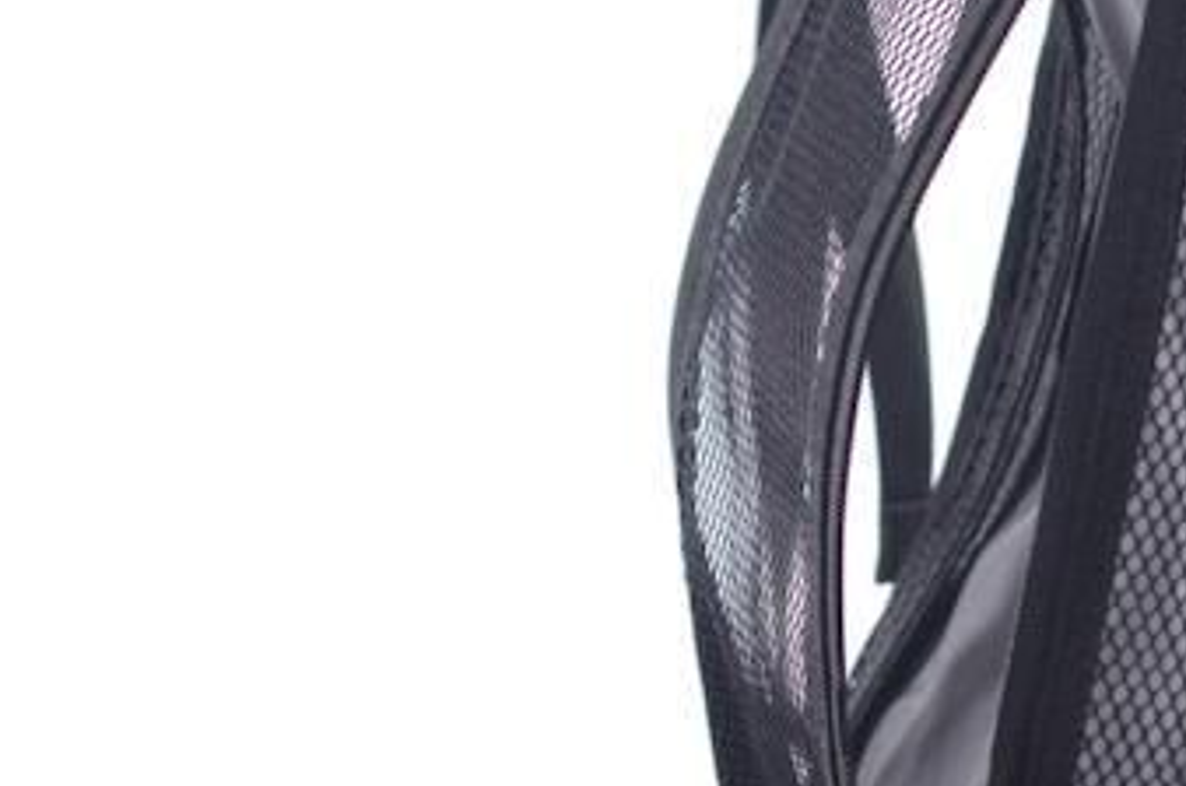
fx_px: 4669
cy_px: 386
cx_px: 958
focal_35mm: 142
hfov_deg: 14.4
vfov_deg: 9.6
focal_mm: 40
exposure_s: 1/60
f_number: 4
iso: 800
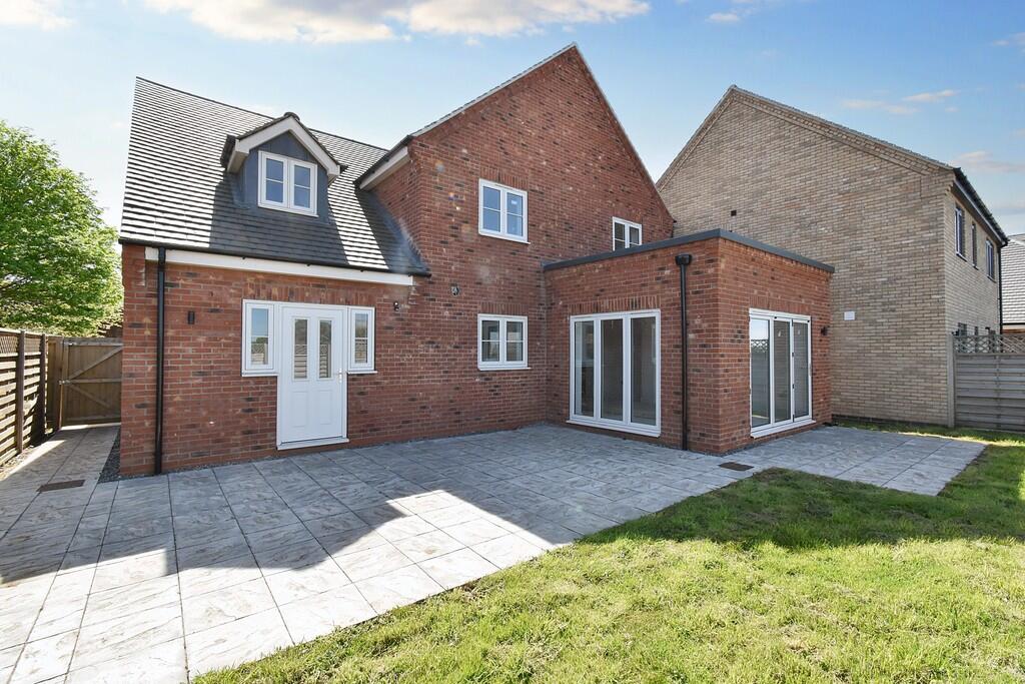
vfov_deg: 77.3
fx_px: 427
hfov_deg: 100.4
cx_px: 512
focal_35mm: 15
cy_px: 342
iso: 800
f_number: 10
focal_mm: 10
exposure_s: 1/400
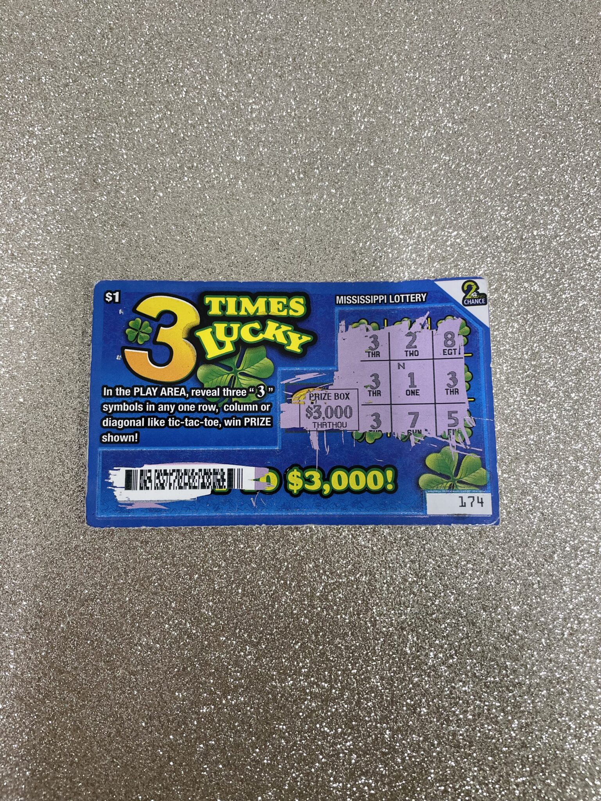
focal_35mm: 26
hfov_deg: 53.1
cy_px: 400
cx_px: 300
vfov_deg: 67.3
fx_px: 602
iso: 125
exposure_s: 1/120
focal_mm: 4.2
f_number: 1.6
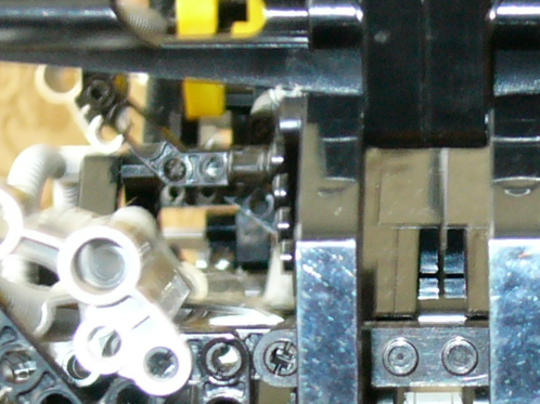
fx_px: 3508
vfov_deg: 6.6
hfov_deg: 8.8
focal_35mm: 225
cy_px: 328
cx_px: 440
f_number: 4
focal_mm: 11.6
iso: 200
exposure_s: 1/1.6
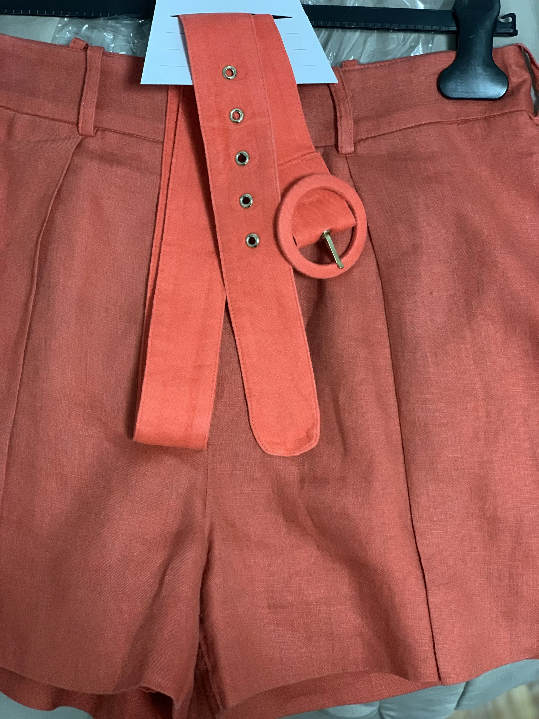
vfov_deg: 36.8
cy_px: 360
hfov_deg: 28.0
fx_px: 1080
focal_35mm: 52
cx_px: 270
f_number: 2.4
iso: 500
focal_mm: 6
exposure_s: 1/40
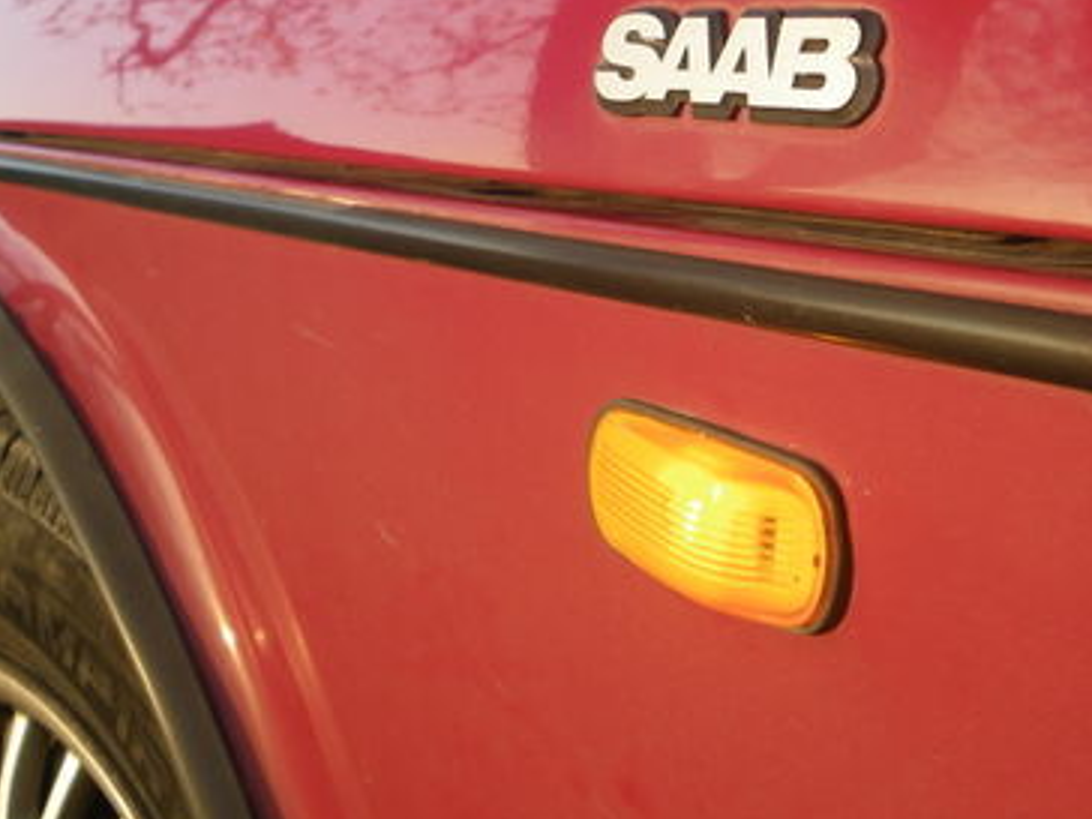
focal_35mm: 58
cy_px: 303
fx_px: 1830
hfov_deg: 33.0
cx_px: 717
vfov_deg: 25.2
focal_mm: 5.8
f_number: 2.8
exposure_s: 1/125
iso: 64
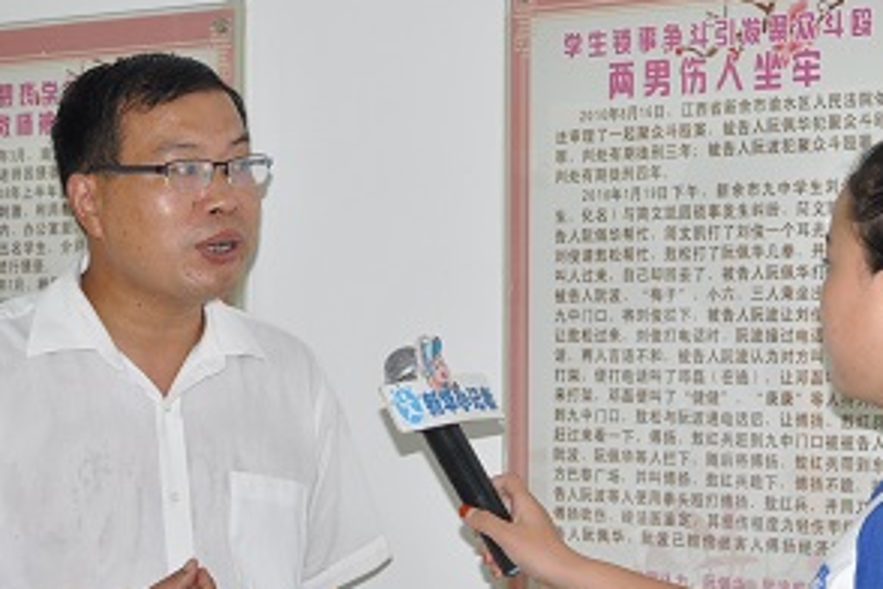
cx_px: 484
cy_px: 511
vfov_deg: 12.7
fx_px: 2625
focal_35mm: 107
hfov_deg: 19.1
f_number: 3.5
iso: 500
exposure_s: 1/60
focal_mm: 35
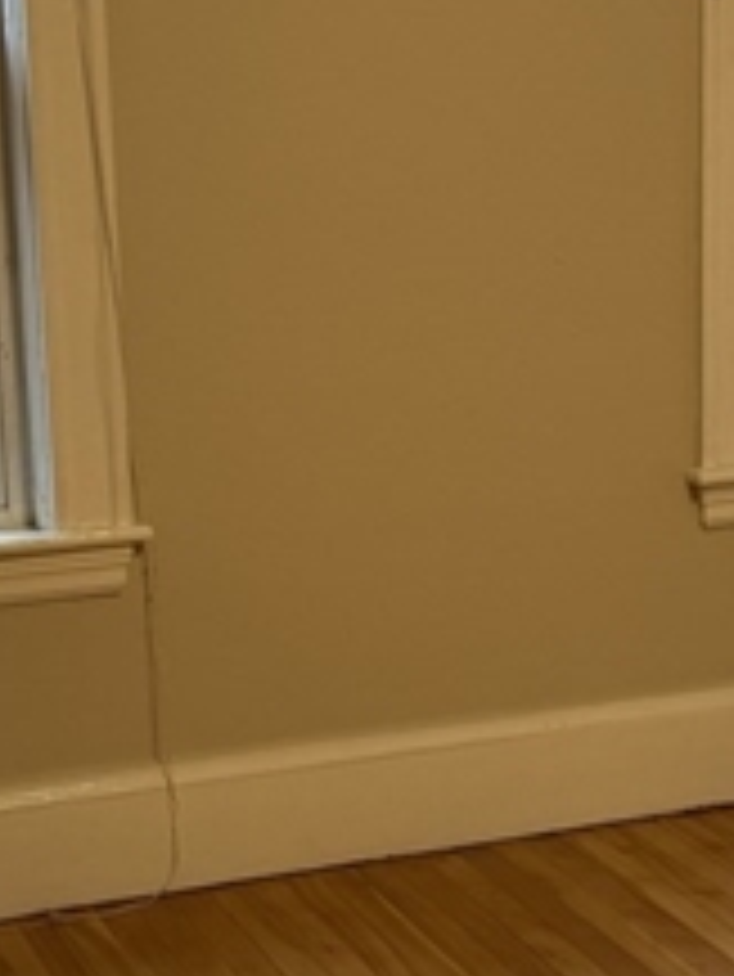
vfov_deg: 23.0
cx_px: 428
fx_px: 2401
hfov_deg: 17.4
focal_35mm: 85
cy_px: 558
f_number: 1.78
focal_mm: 6.76
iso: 100
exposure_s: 1/60
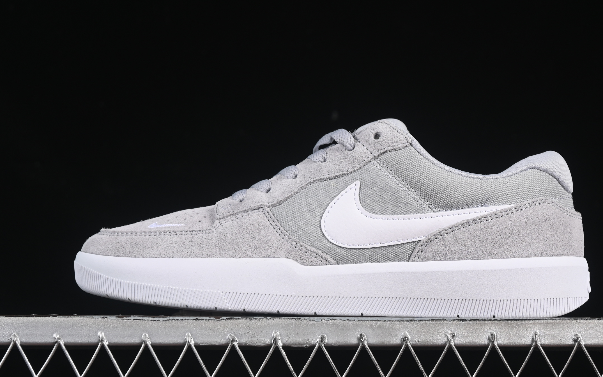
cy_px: 155
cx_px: 336
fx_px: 1627
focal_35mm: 99
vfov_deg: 13.2
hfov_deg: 21.0
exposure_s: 1/80
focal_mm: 50
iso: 160
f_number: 7.1
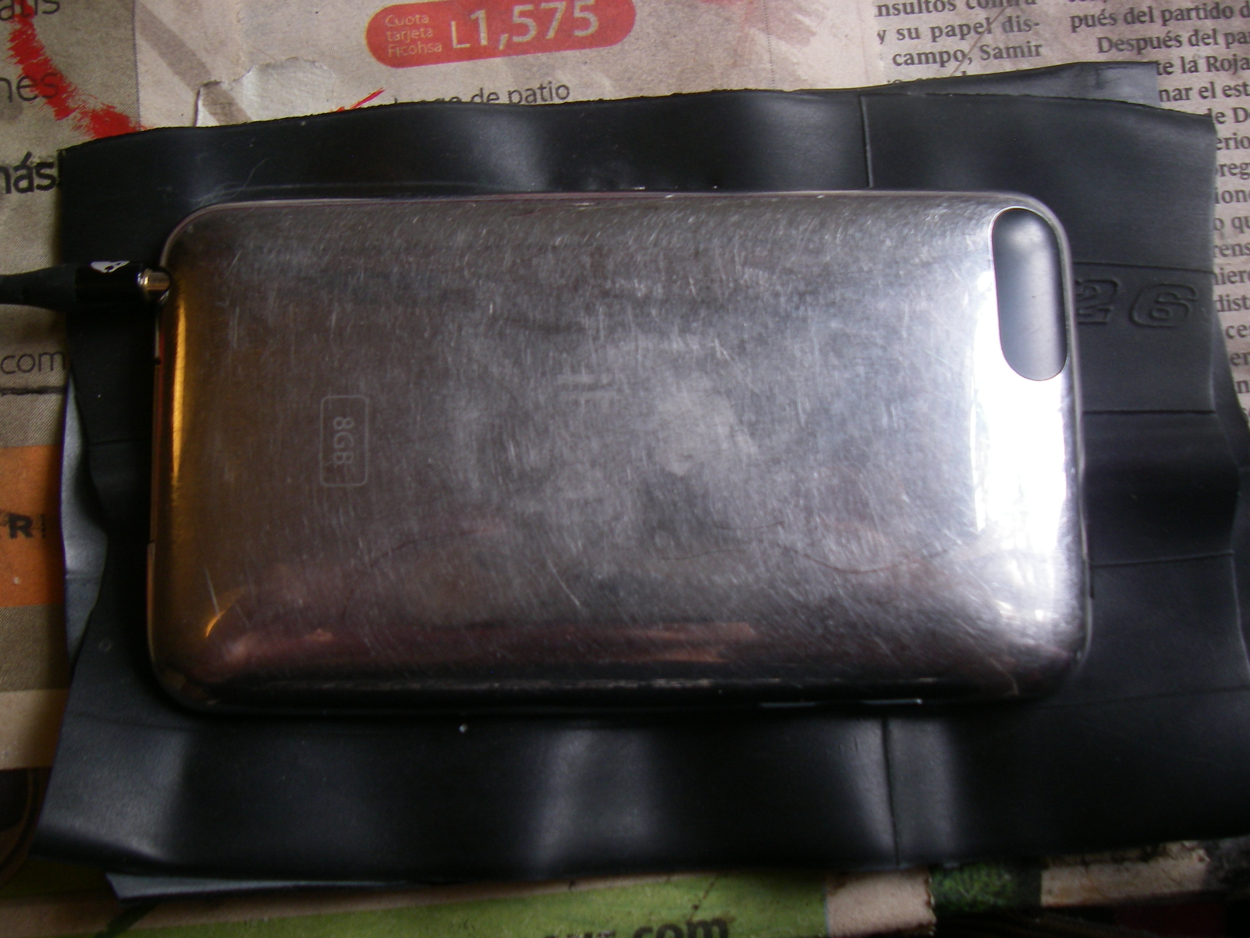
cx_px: 625
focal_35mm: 38
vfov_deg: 37.7
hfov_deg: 49.0
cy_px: 469
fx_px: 1372
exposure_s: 1/50
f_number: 3.3
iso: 100
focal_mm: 6.3
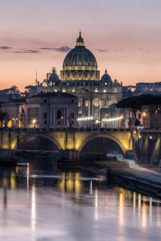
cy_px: 120
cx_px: 80
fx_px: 804
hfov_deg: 11.4
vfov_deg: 17.1
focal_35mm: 120
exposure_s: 13
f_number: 16
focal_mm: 120
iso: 50
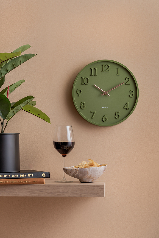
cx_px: 80
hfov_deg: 10.2
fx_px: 893
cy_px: 119
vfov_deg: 15.2
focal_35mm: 135
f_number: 10
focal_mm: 135
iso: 160
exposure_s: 1/125
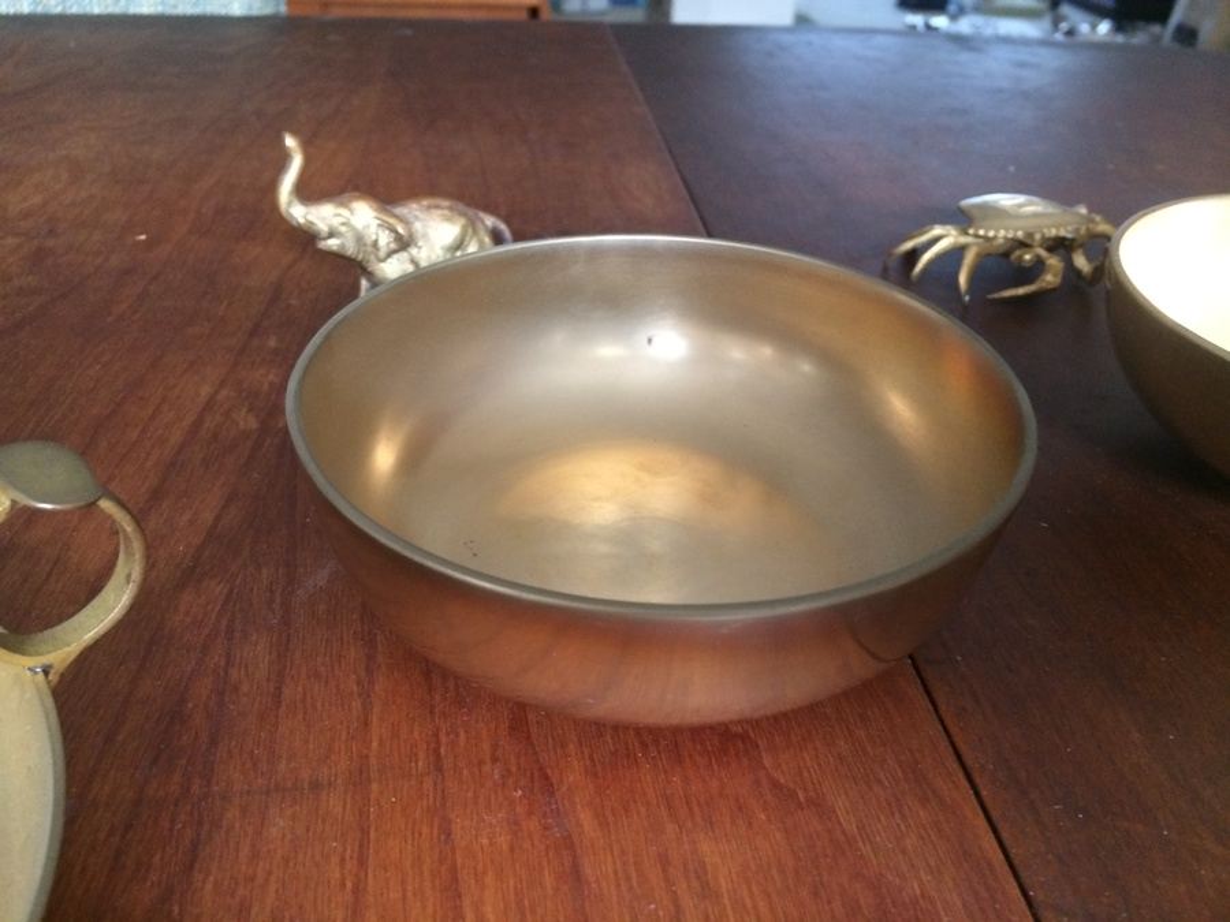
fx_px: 1066
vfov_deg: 46.8
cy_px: 461
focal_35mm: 30
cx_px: 615
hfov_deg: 60.0
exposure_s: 1/24
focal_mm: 4.12
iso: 320
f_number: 2.2
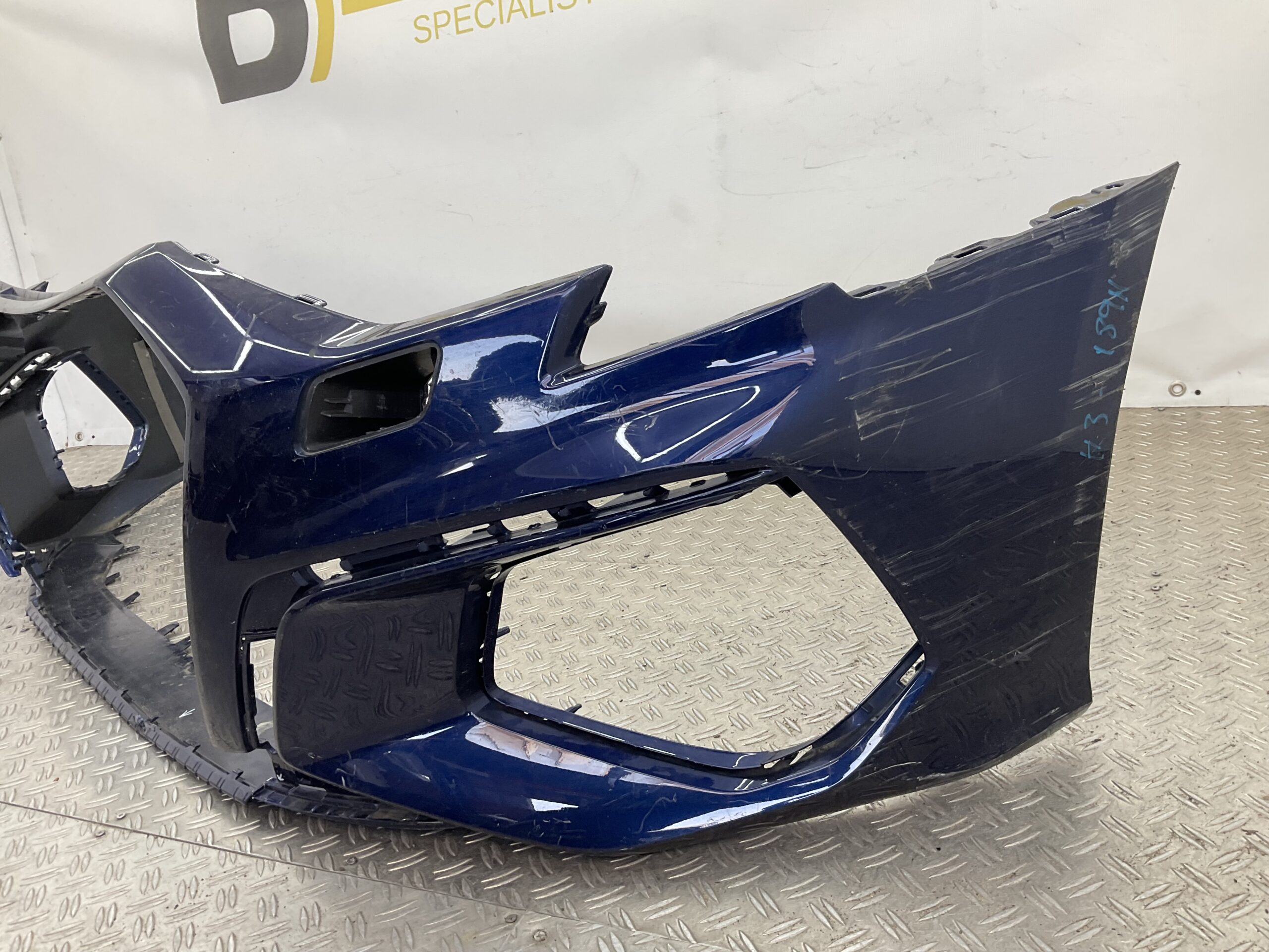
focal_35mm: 29
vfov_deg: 48.2
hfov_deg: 61.7
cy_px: 476
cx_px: 634
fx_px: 1063
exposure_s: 1/100
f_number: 1.8
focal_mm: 3
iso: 25
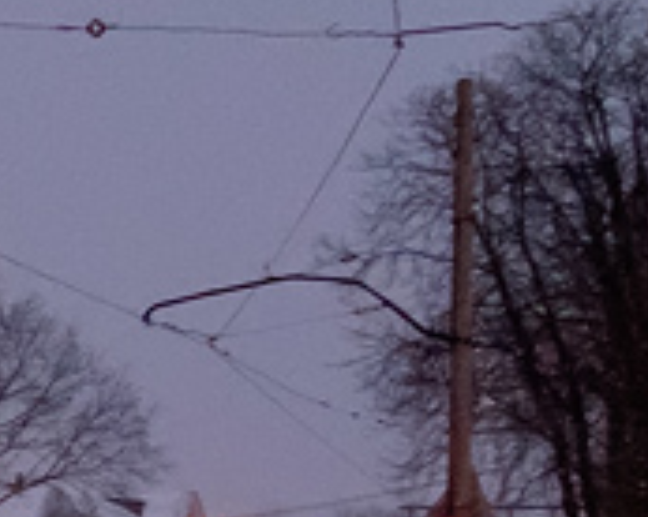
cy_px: 543
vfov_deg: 8.7
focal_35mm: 176
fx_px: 3372
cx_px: -1045
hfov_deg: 9.4
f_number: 3.5
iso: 3200
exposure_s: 1/125
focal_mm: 18
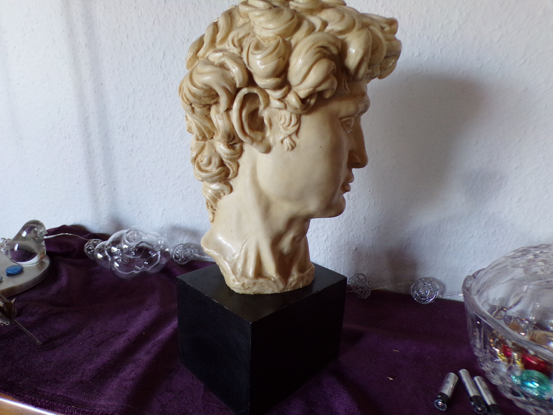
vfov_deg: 56.8
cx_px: 276
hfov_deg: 71.6
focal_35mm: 24
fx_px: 383
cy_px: 208
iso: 200
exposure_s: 1/25
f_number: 3
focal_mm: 4.3
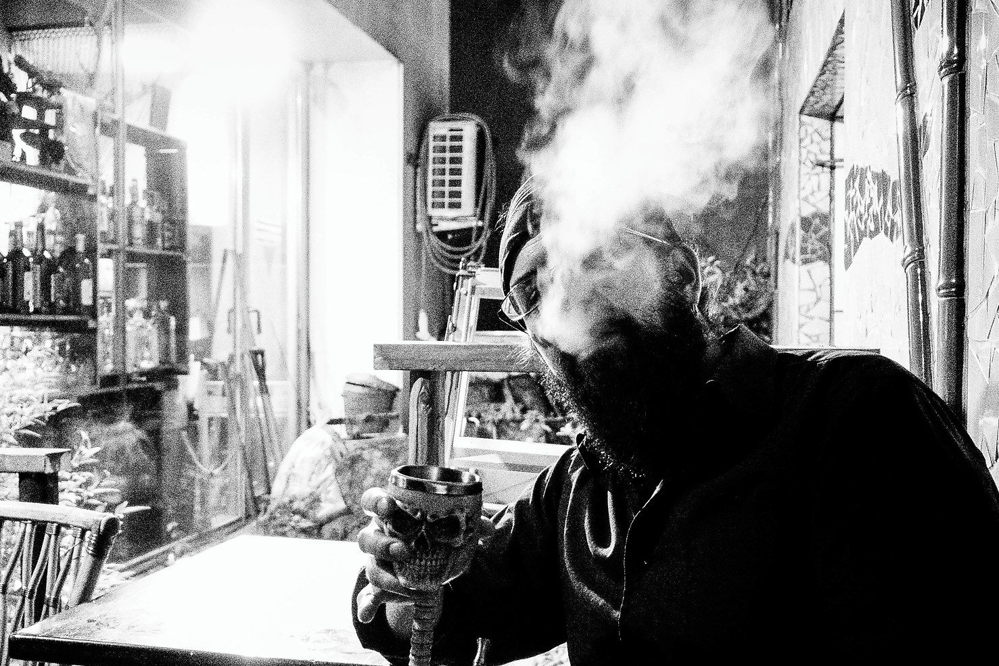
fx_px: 1082
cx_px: 356
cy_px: 457
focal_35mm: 39
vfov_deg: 33.8
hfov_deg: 48.9
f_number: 1.8
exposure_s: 1/50
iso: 5000
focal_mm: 8.8
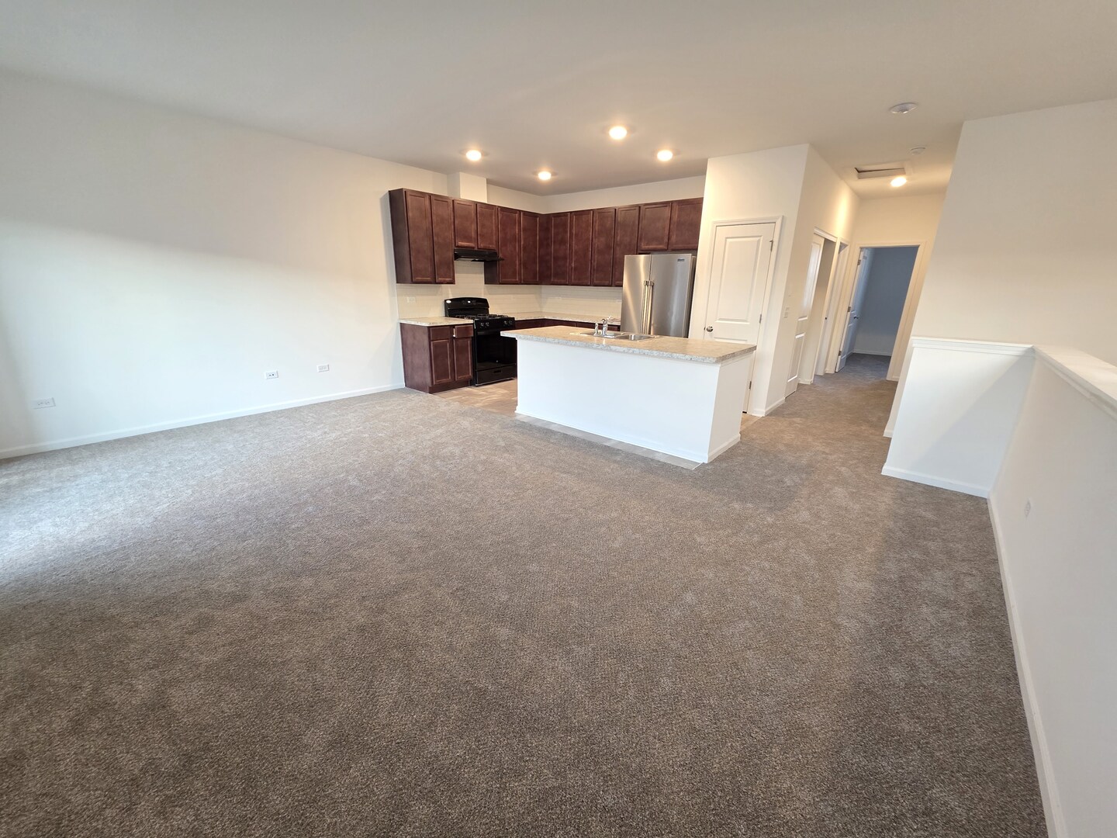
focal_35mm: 13
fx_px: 419
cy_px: 419
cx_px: 558
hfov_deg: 106.2
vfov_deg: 89.9
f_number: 1.9
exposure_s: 1/60
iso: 320
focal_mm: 2.2
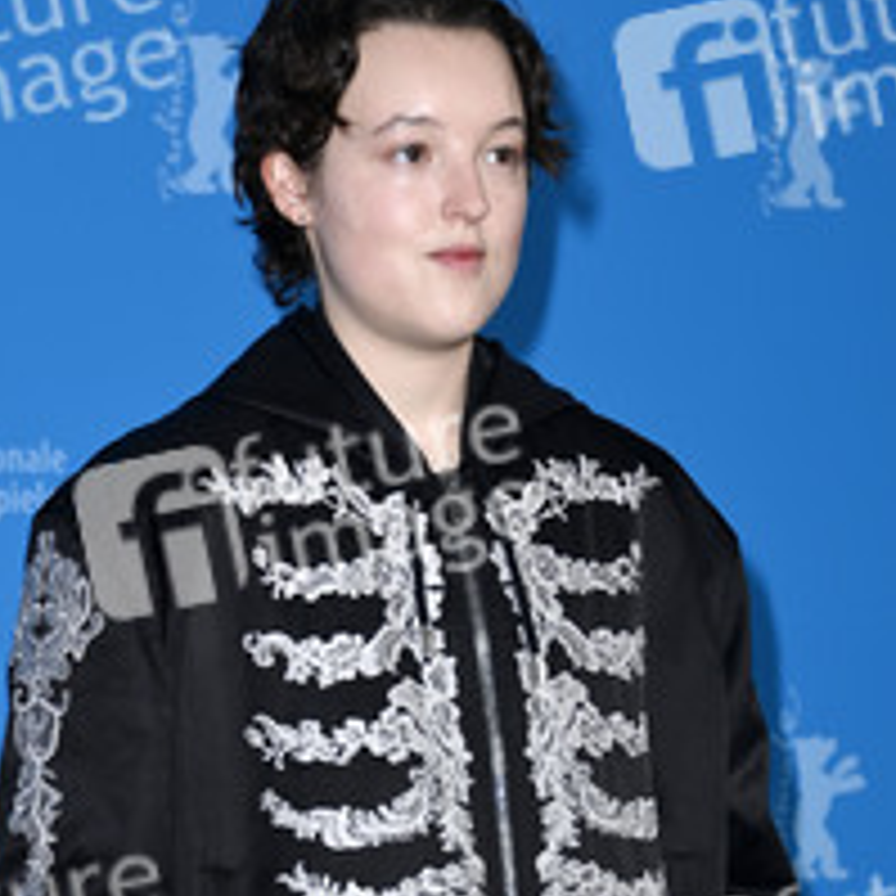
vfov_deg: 8.4
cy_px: 738
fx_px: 6091
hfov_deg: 8.4
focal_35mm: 208
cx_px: 437
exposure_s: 1/250
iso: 640
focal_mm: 122
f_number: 5.6
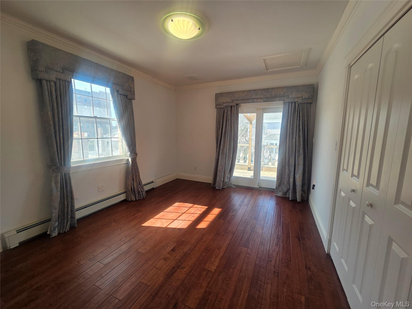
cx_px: 206
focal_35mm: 13
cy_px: 154
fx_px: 155
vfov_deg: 89.9
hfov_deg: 106.2
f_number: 2.2
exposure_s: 1/138
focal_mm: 2.2
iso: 50
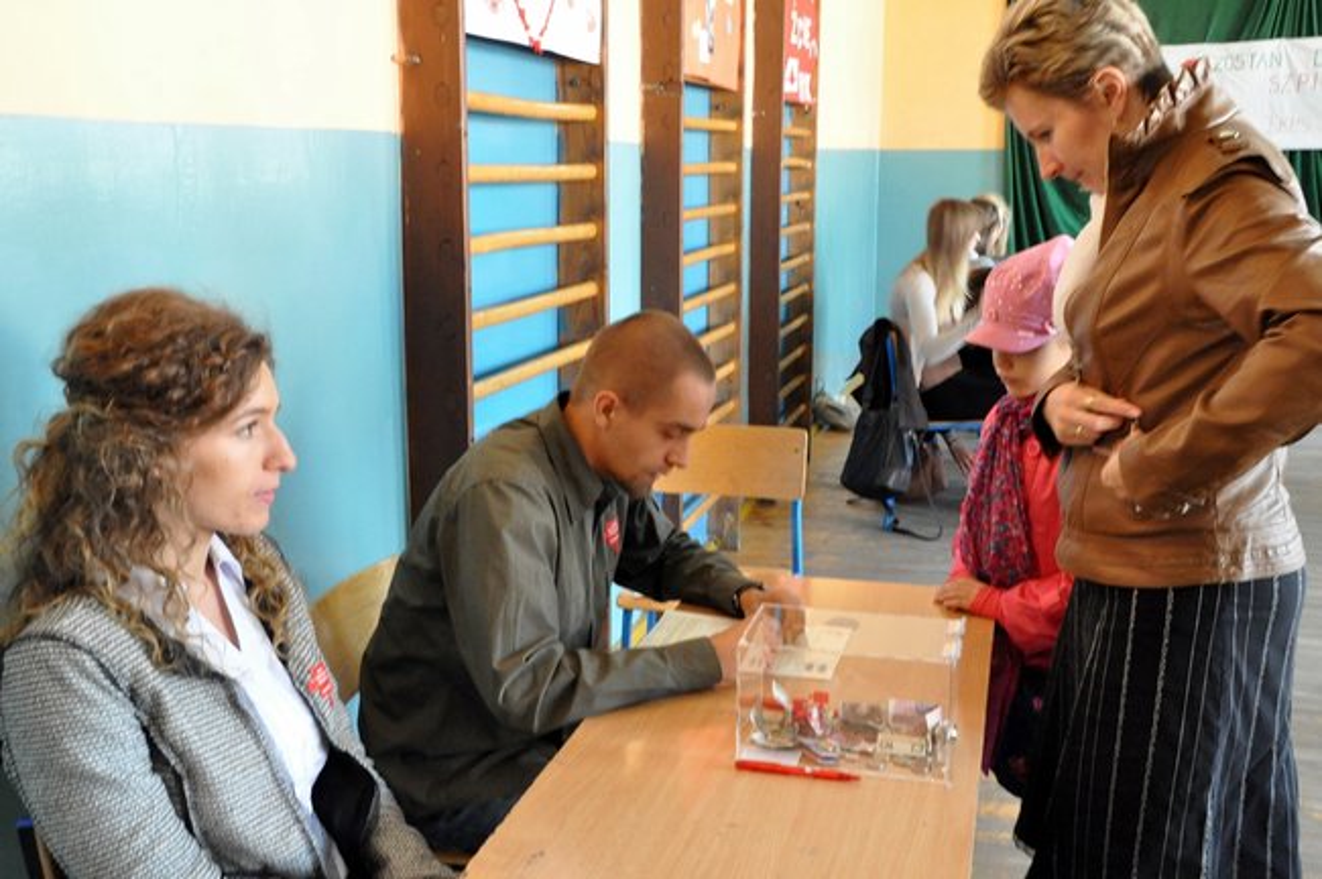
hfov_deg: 51.3
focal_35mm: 38
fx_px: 1376
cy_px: 440
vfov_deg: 35.4
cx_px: 661
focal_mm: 25
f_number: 14
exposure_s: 1/20
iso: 3200
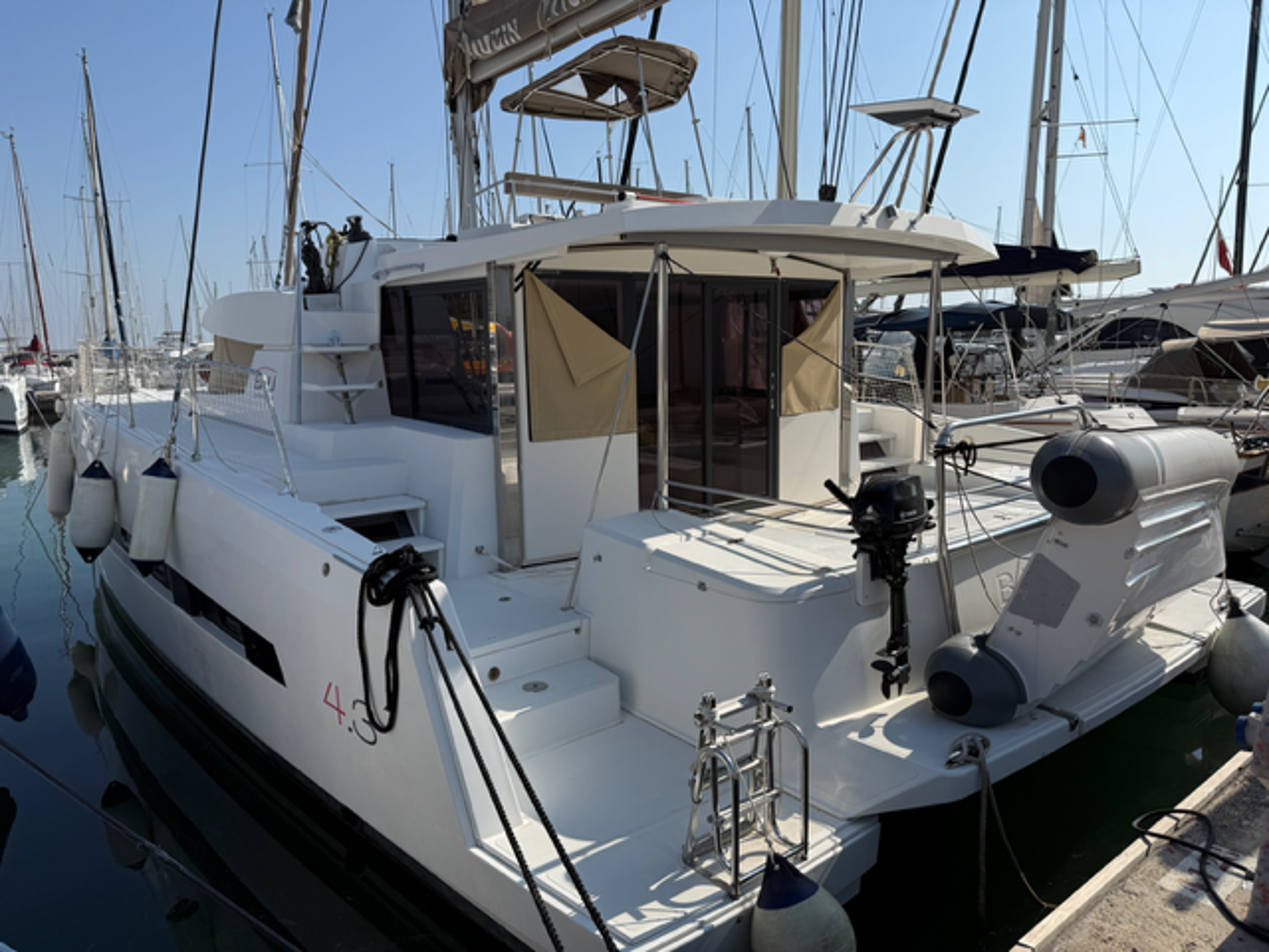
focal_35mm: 24
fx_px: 880
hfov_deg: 71.6
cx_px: 634
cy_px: 476
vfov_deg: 56.8
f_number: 1.78
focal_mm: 6.76
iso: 80
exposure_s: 1/8130
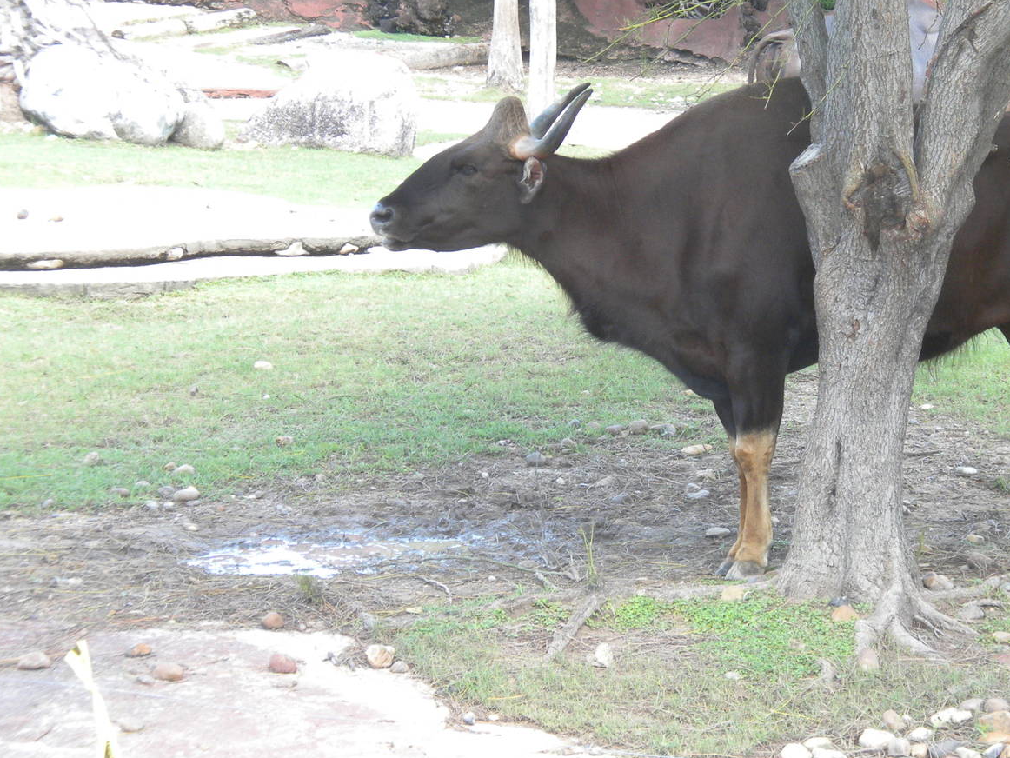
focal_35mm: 117
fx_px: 3414
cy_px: 261
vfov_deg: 12.7
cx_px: 674
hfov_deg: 16.8
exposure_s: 1/55.8
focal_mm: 15
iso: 145
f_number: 5.1
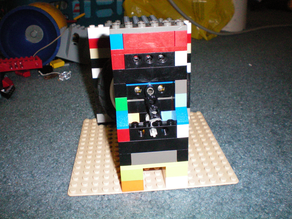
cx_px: 146
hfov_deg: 49.0
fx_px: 321
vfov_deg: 37.7
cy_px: 110
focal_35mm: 38
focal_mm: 6.3
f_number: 4.6
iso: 400
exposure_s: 1/60
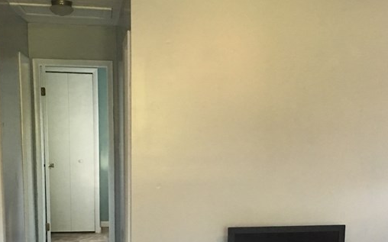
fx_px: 655
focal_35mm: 62
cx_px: 223
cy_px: 219
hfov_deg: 32.9
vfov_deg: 20.5
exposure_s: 1/15
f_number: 2.2
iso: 80
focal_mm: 4.15
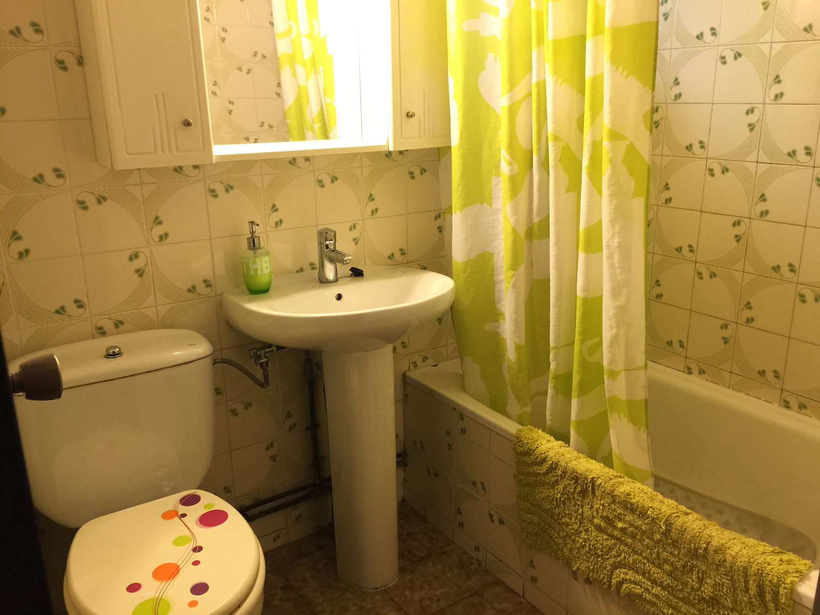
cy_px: 308
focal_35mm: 29
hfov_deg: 61.7
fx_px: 687
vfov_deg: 48.2
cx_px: 410
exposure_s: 1/33
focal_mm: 4.15
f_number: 2.2
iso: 64
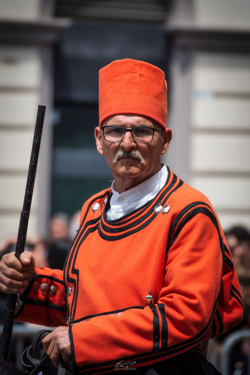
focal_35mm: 315
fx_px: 3281
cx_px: 125
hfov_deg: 4.4
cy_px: 188
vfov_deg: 6.5
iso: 100
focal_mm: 210
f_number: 5.3
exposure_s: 1/640
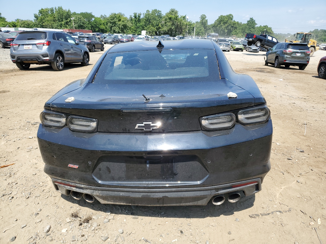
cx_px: 163
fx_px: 245
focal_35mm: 26
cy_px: 122
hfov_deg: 67.3
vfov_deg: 53.1
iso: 50
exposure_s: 1/1667
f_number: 1.5
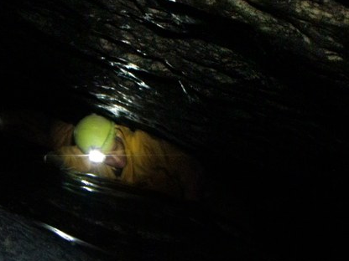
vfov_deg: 20.1
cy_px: 167
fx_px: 736
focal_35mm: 73
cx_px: 102
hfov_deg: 26.4
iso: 400
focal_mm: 6.7
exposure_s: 1/4
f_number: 3.5
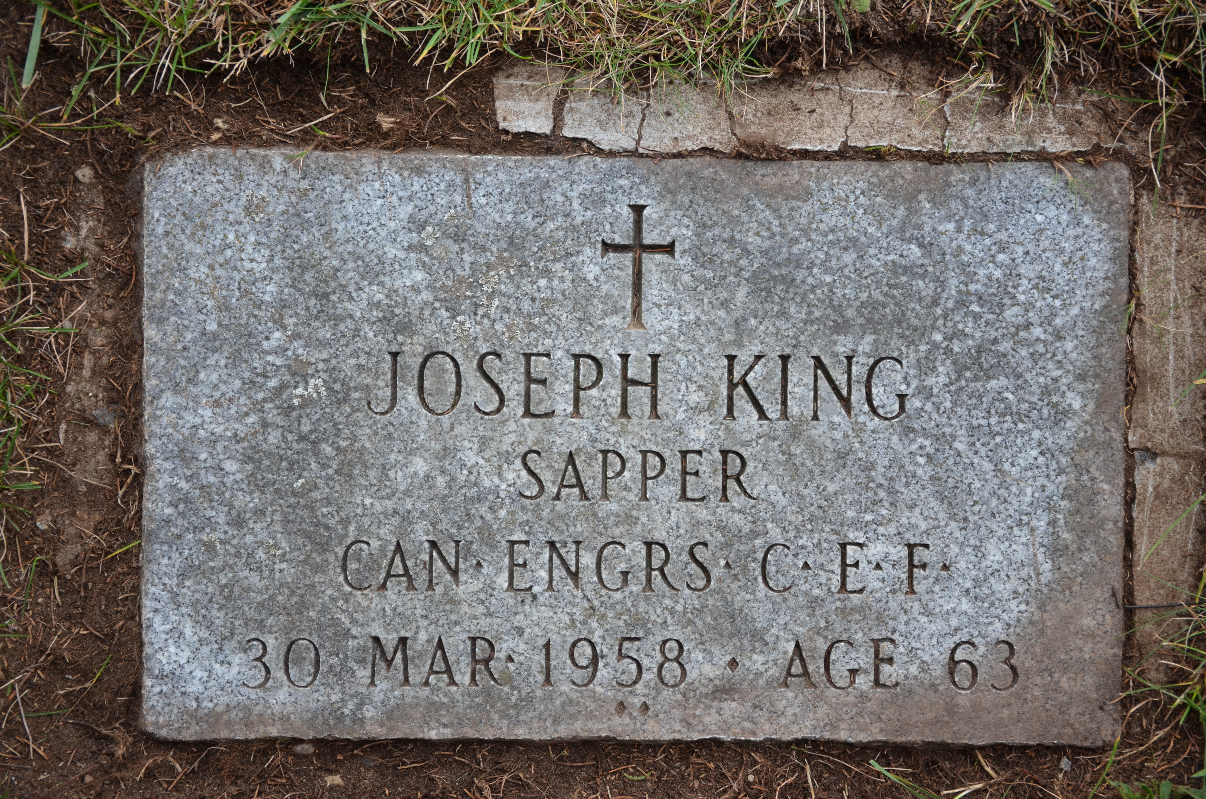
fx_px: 1906
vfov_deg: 23.7
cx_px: 603
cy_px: 400
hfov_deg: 35.1
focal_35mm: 57
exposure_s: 1/80
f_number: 4.5
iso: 400
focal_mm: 38
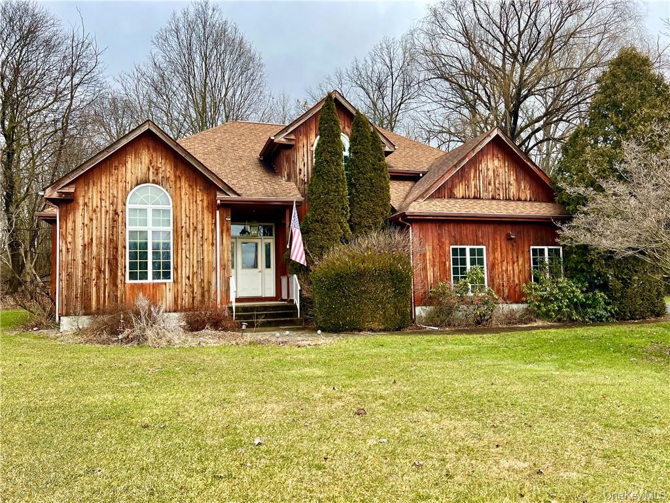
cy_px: 252
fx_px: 503
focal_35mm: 26
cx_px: 335
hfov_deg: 67.3
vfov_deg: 53.1
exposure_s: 1/1079
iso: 50
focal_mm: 5.7
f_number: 1.5
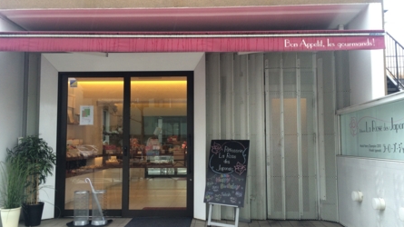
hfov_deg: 61.0
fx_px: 343
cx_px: 203
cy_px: 122
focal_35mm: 32
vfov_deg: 36.6
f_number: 2.2
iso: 50
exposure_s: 1/120
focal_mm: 4.15
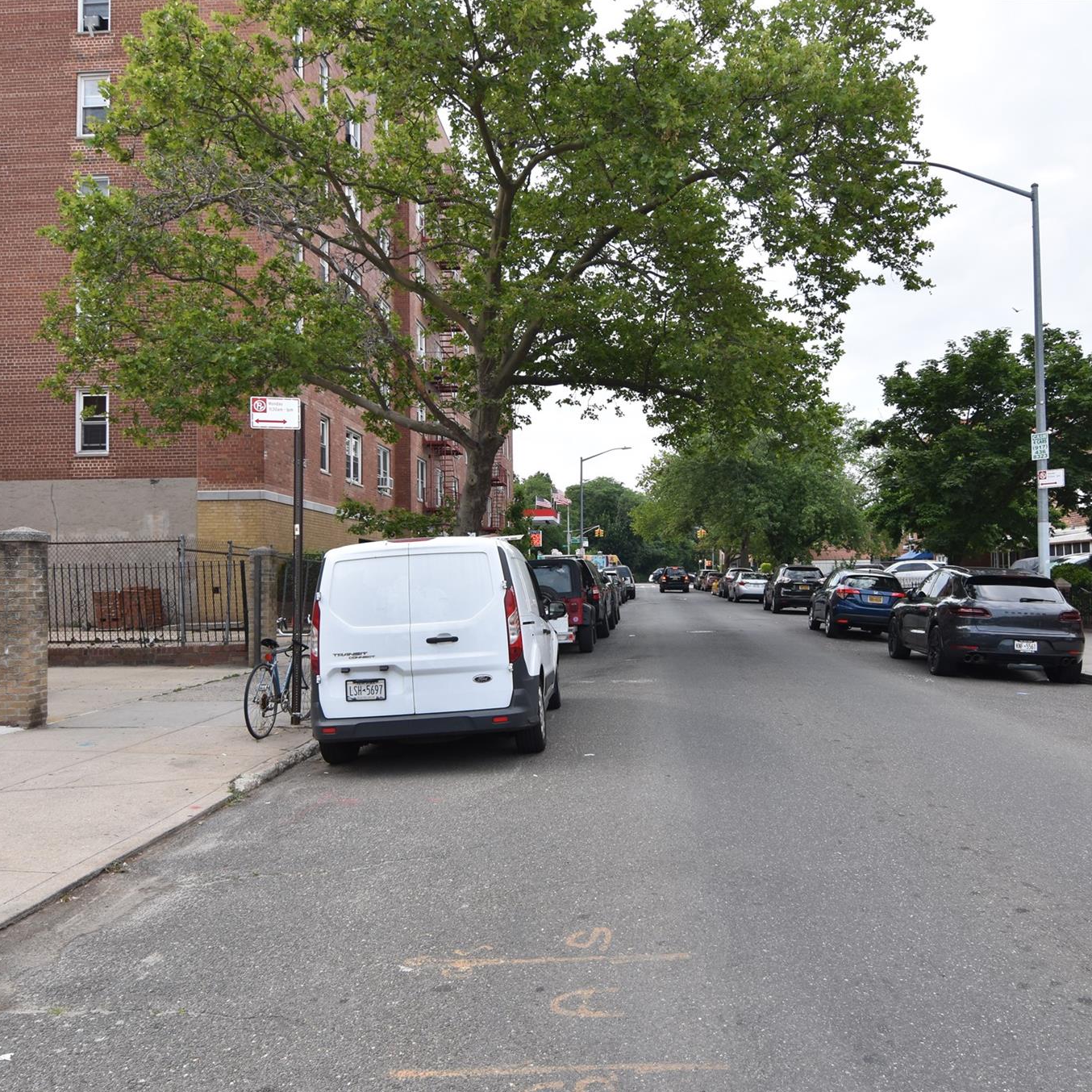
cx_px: 602
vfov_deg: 59.1
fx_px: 964
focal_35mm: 27
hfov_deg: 58.9
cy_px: 549
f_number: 8
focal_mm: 14
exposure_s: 1/250
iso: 200
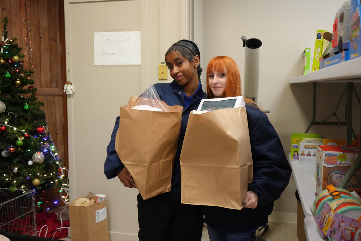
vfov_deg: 38.9
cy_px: 120
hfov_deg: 55.8
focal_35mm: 34
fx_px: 341
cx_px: 180
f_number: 4
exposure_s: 1/160
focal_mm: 34
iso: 4000
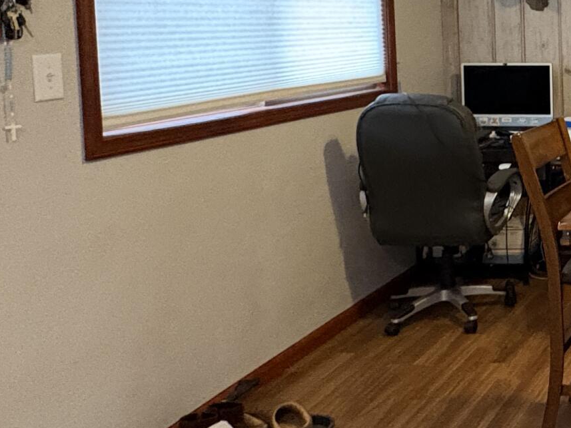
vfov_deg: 28.8
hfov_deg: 30.4
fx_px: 808
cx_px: 748
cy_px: 61
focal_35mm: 49
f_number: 2.2
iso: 640
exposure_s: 1/60
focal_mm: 2.22
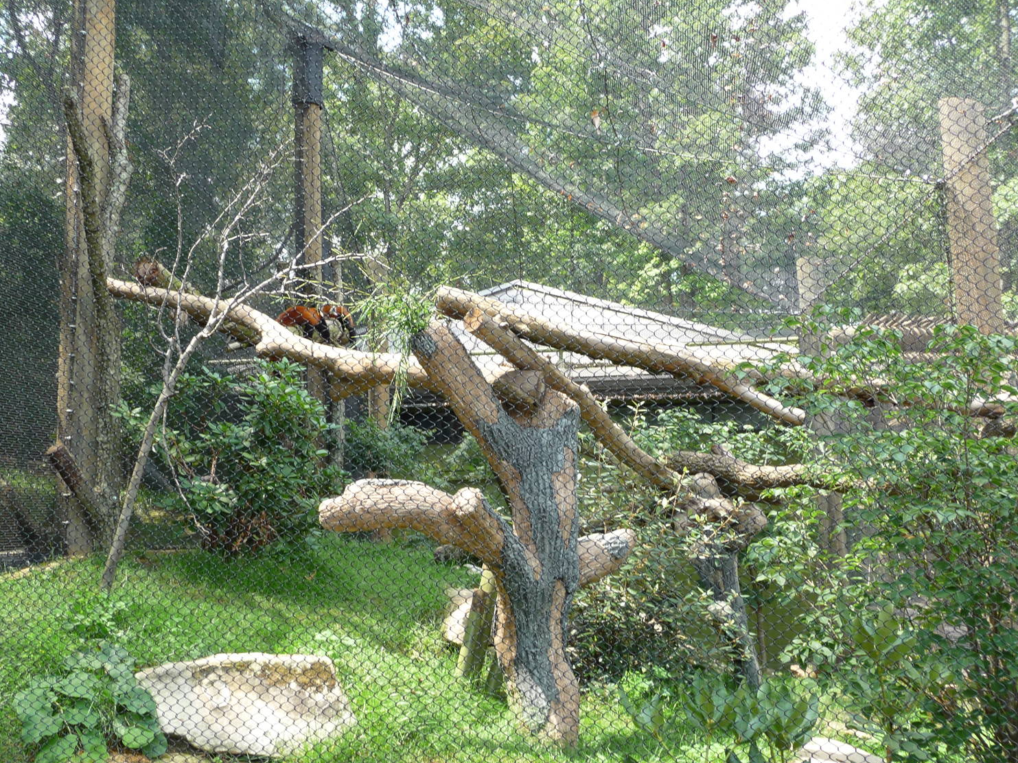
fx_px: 1206
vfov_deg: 35.1
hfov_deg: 45.8
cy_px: 361
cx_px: 483
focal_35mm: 41
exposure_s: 1/100
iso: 100
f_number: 3.8
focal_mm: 6.3
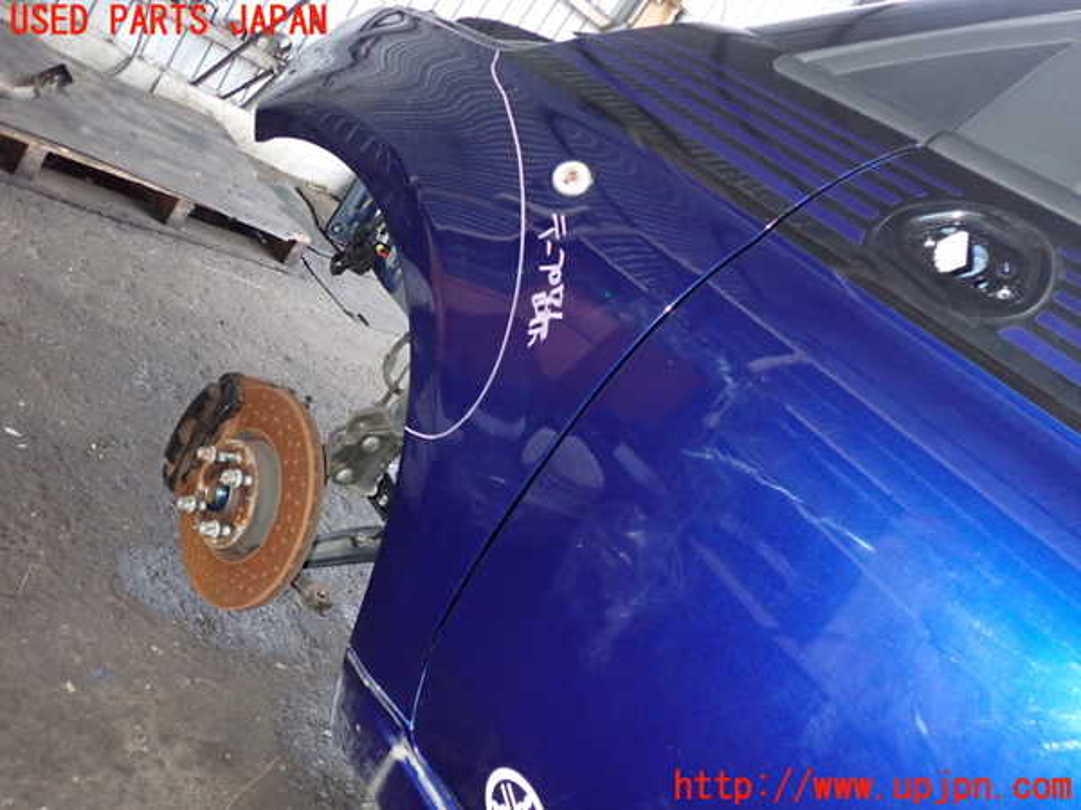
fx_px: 937
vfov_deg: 46.8
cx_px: 540
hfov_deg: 60.0
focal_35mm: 30
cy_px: 405
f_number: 2.3
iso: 800
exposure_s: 1/30
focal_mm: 5.4
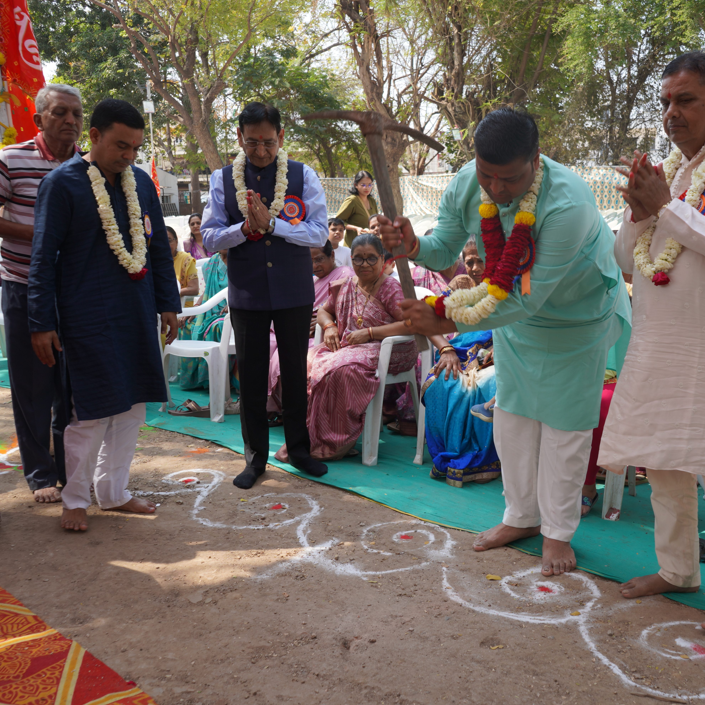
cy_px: 351
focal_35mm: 36
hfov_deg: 45.7
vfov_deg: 46.0
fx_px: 830
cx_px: 437
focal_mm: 28
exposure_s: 1/160
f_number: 5.6
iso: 160
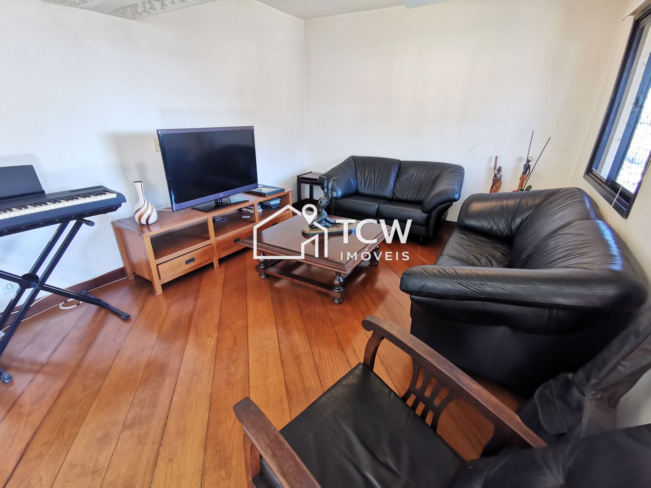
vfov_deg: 78.1
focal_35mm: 16
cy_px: 244
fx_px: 301
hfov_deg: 94.5
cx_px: 326
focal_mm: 2.35
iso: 500
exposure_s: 1/40
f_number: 2.2
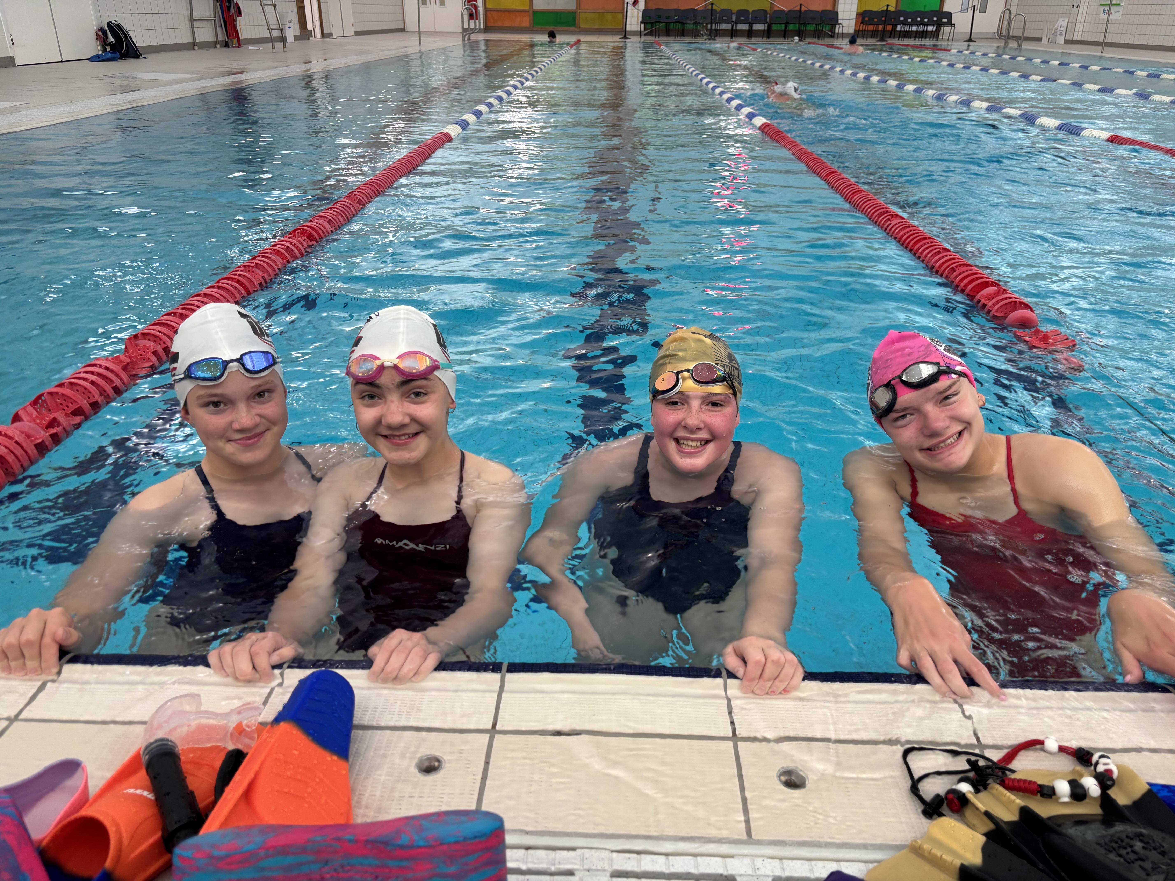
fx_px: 883
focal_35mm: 26
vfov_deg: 53.1
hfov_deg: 67.3
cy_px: 440
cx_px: 588
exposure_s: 1/100
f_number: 1.6
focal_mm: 5.96
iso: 100
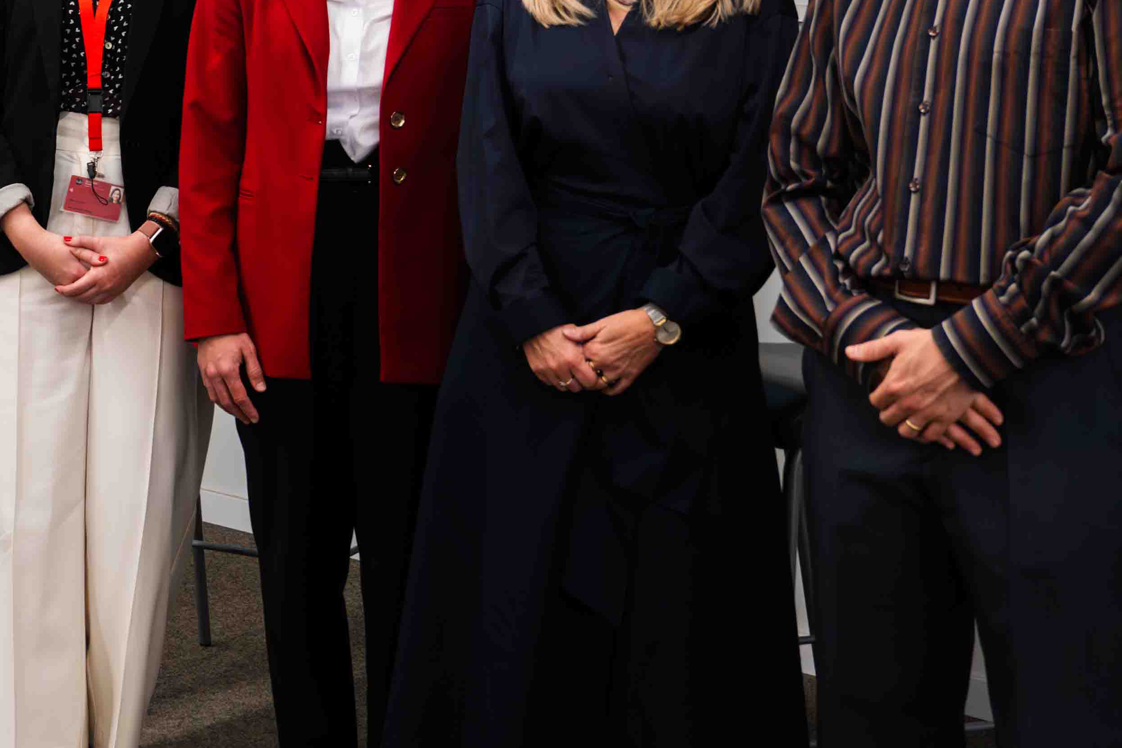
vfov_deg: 16.3
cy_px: 9
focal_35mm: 82
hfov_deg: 24.1
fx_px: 2556
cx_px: 108
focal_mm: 34
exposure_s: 1/250
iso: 2500
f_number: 4
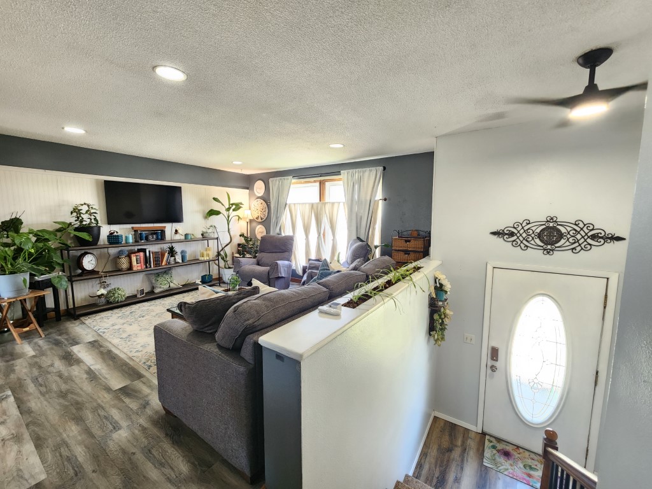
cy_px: 244
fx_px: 245
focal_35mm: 13
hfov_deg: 106.2
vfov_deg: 89.9
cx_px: 326
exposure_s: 1/40
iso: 320
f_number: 2.2
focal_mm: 2.2
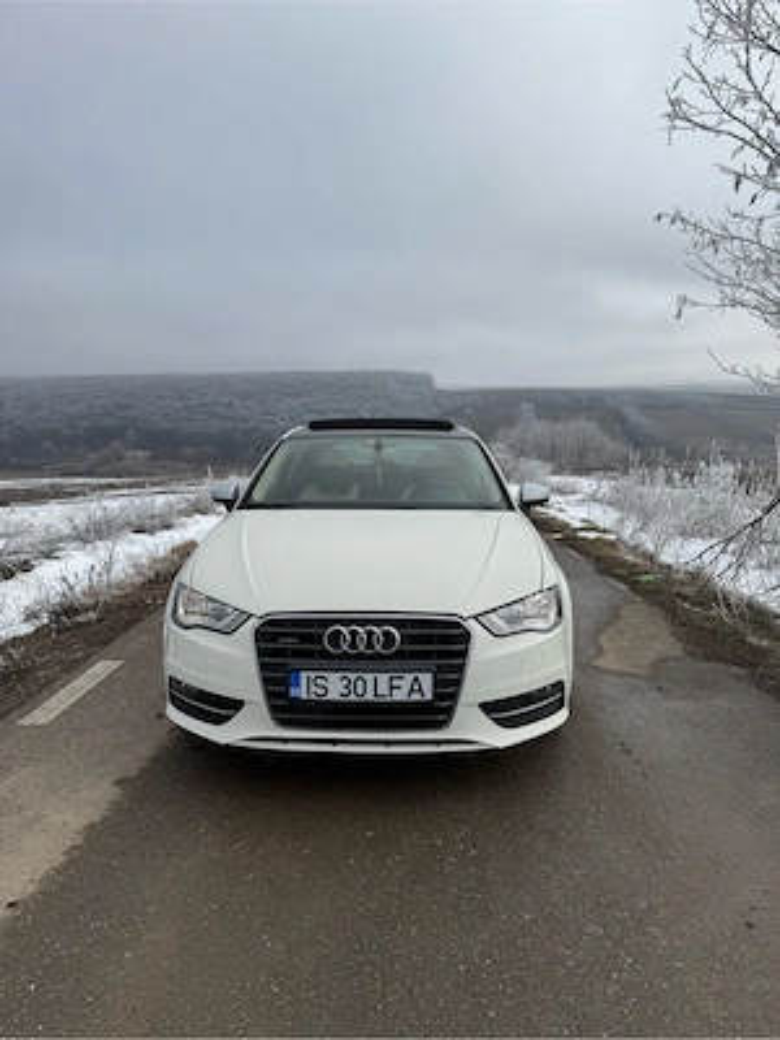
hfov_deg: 56.8
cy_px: 520
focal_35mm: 24
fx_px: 721
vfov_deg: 71.6
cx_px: 390
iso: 80
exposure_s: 1/7353
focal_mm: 6.76
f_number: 1.78
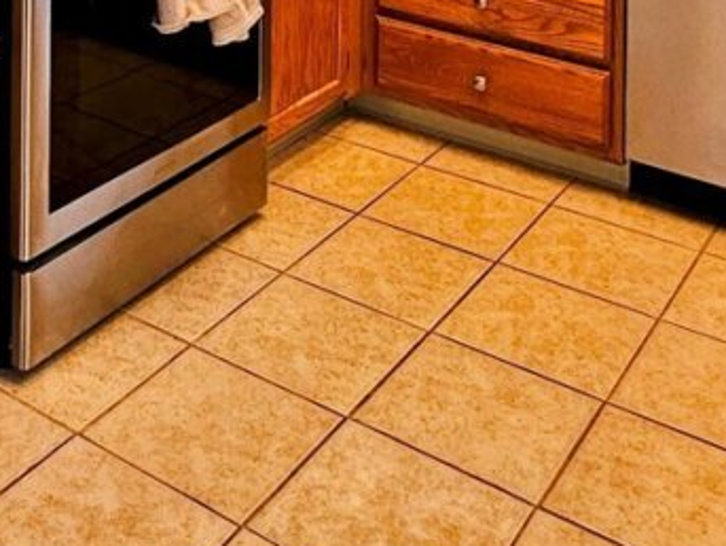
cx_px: 112
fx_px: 1113
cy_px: -383
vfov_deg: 20.9
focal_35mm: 53
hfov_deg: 34.6
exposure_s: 1/60
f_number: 2.2
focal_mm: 2.2
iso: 100
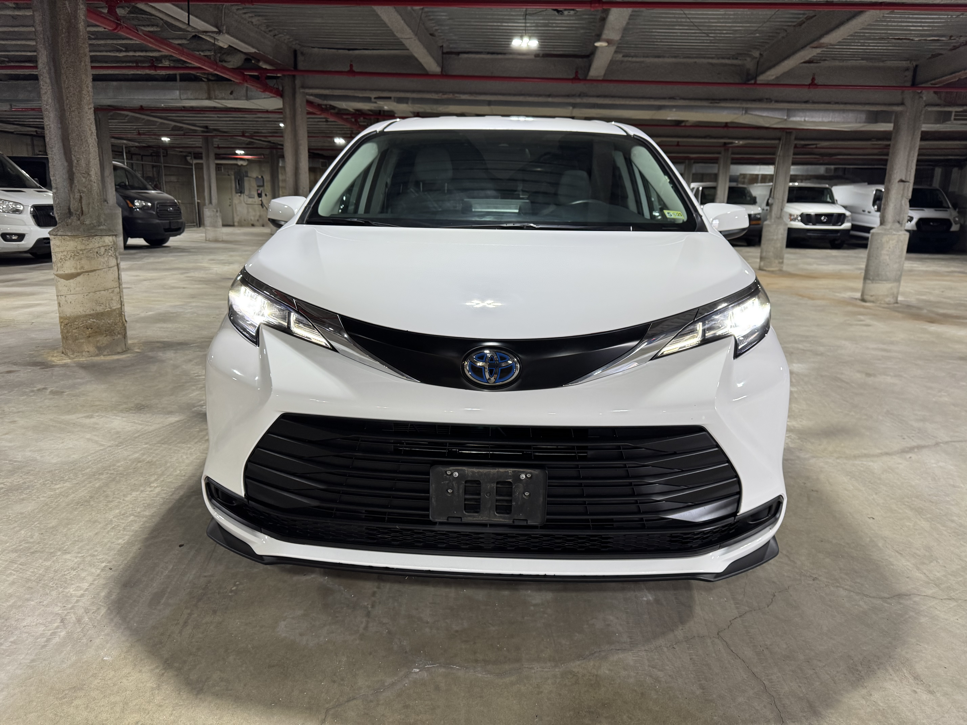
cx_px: 484
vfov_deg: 56.8
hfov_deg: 71.6
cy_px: 362
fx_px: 670
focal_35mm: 24
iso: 200
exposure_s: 1/60
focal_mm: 6.76
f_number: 1.78
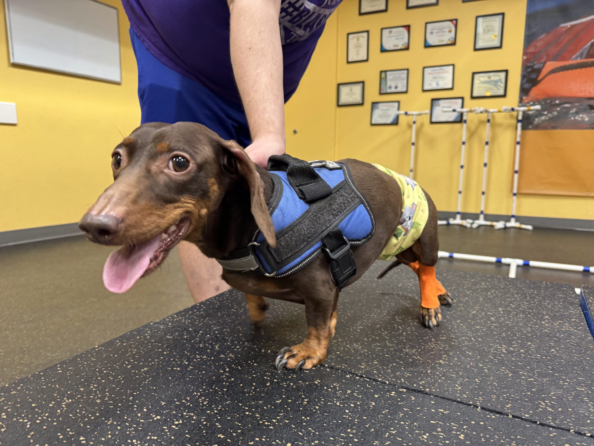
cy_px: 223
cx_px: 297
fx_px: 412
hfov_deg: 71.6
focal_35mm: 24
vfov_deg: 56.8
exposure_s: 1/60
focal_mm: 6.76
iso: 250
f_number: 1.78
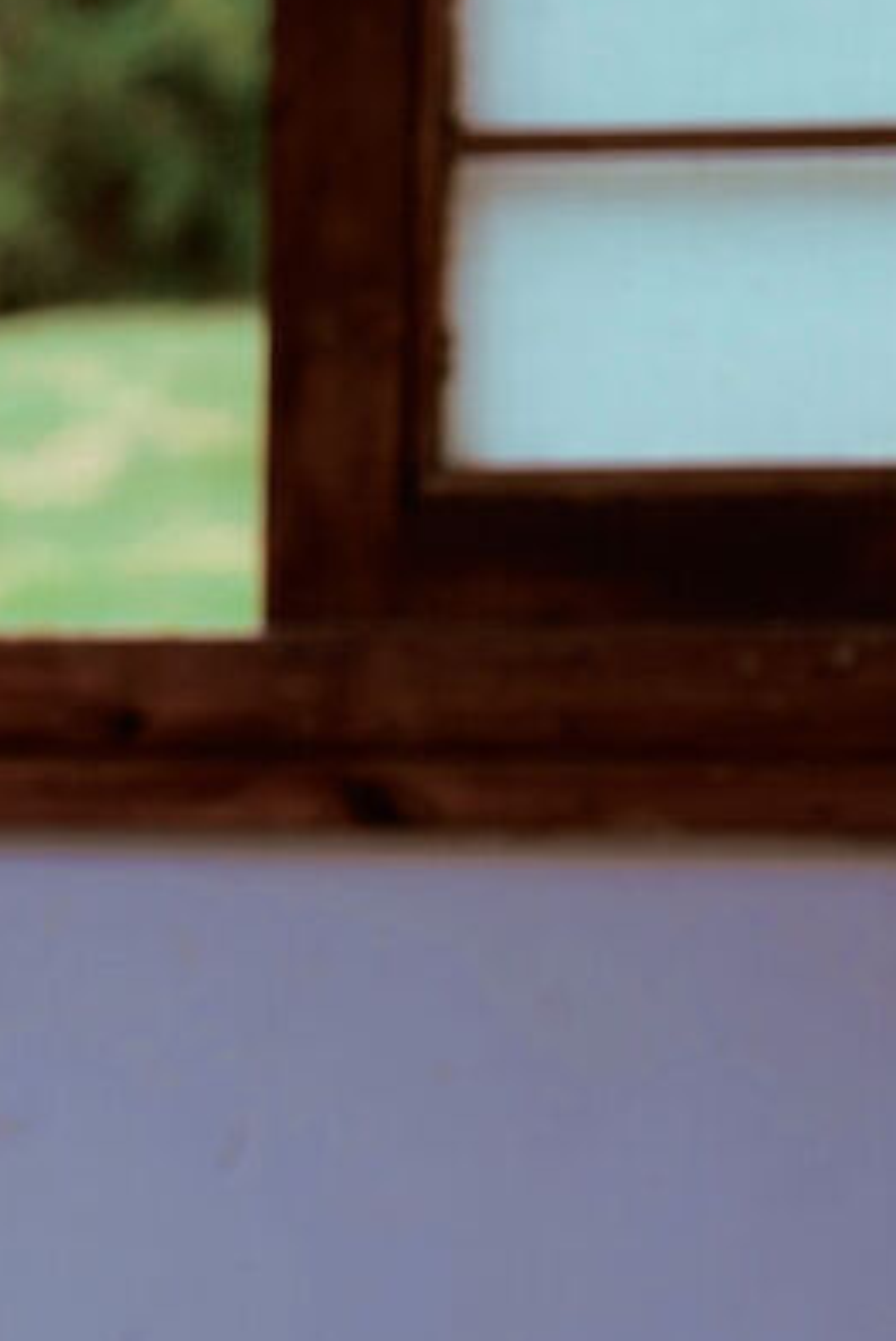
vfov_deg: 8.9
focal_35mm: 227
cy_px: 1884
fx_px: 8459
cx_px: -591
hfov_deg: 6.0
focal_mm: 57
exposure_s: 1/125
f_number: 4
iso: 100
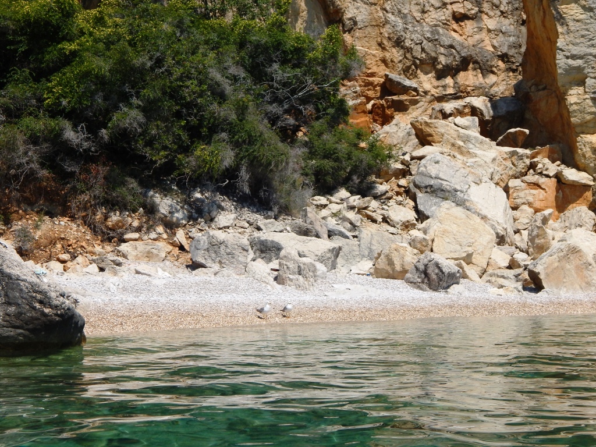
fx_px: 1188
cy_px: 224
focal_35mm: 69
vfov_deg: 21.3
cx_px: 298
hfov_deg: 28.2
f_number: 8.2
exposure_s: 1/640
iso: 125
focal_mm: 12.3
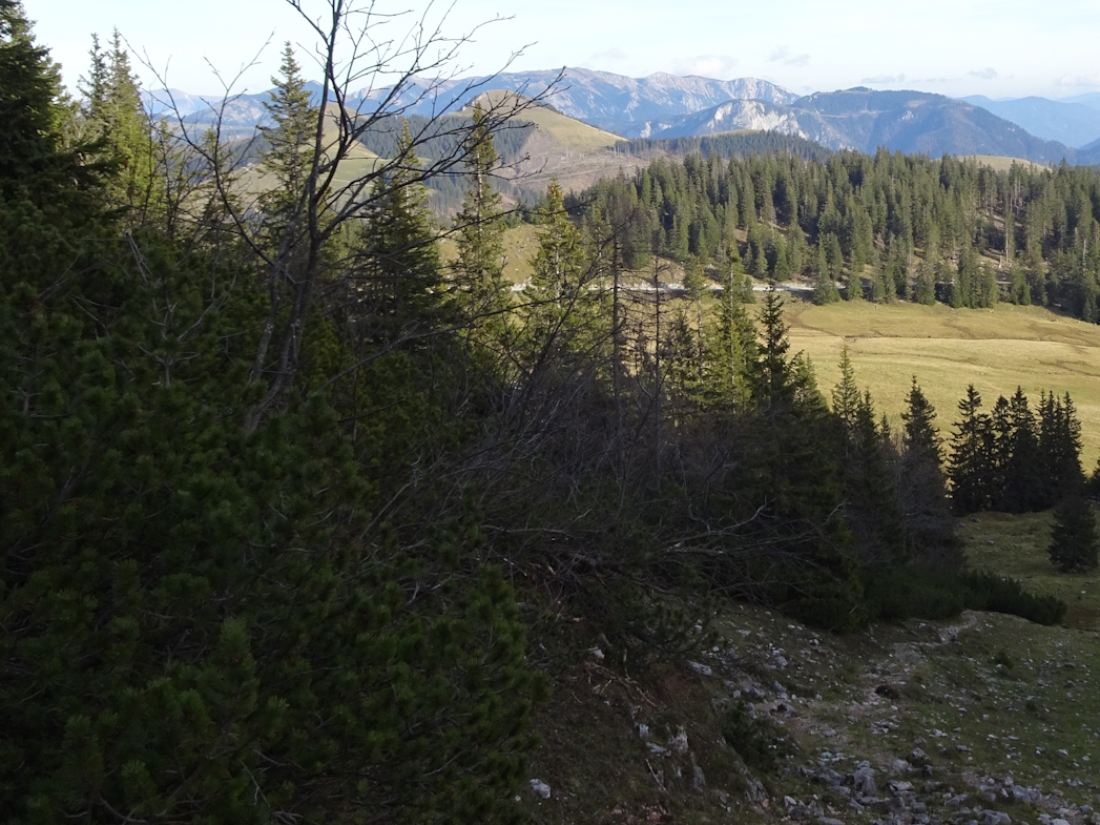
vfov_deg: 32.2
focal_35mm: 44
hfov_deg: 41.5
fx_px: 1398
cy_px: 195
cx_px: 839
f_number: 3.5
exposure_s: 1/500
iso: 80
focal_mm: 4.1
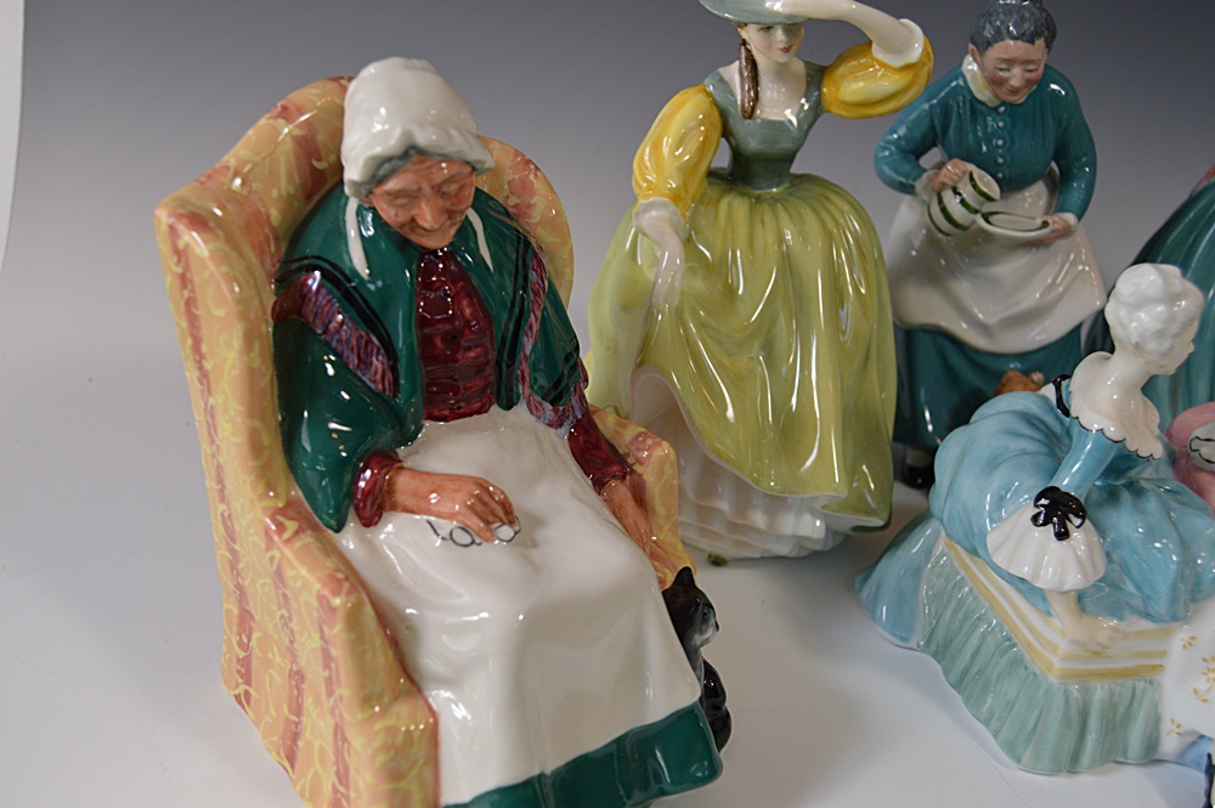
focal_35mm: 36
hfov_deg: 53.2
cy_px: 404
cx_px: 608
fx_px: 1214
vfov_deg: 36.8
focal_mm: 24
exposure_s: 1/125
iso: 400
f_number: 5.6
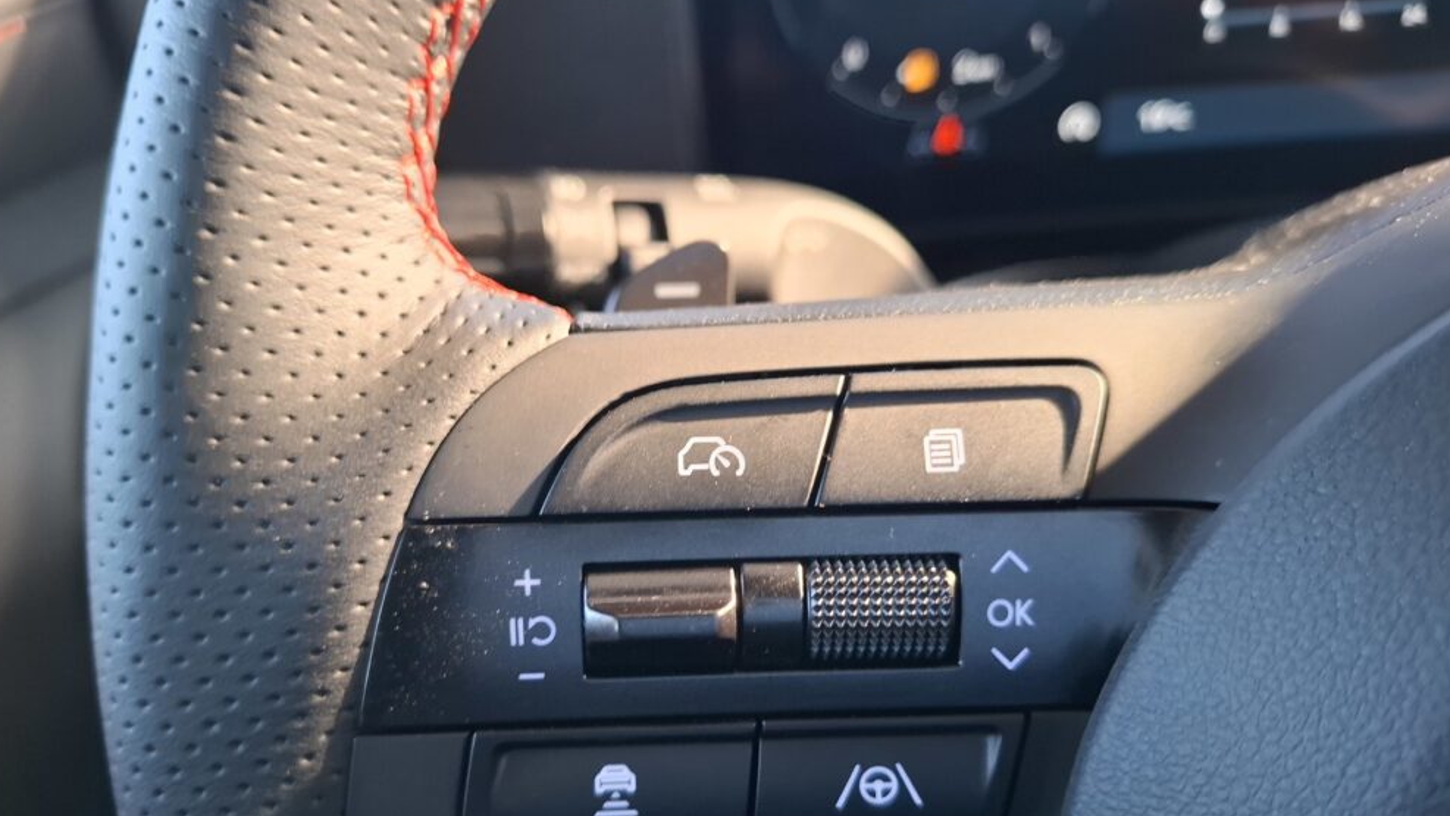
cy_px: 503
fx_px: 1000
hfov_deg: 71.9
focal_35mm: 26
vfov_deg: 44.1
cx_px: 708
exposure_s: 1/50
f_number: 1.8
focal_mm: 5.54
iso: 250
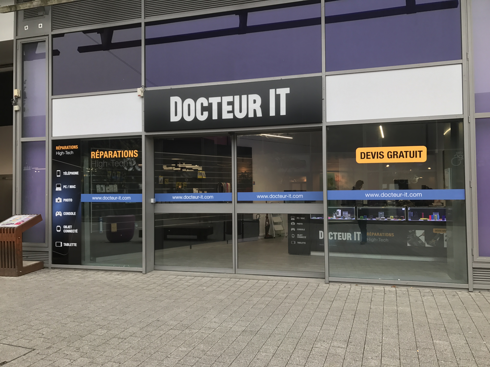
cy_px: 184
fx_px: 396
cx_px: 245
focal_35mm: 28
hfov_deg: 63.4
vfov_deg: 49.7
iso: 32
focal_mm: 3.99
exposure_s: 1/100
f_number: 1.8
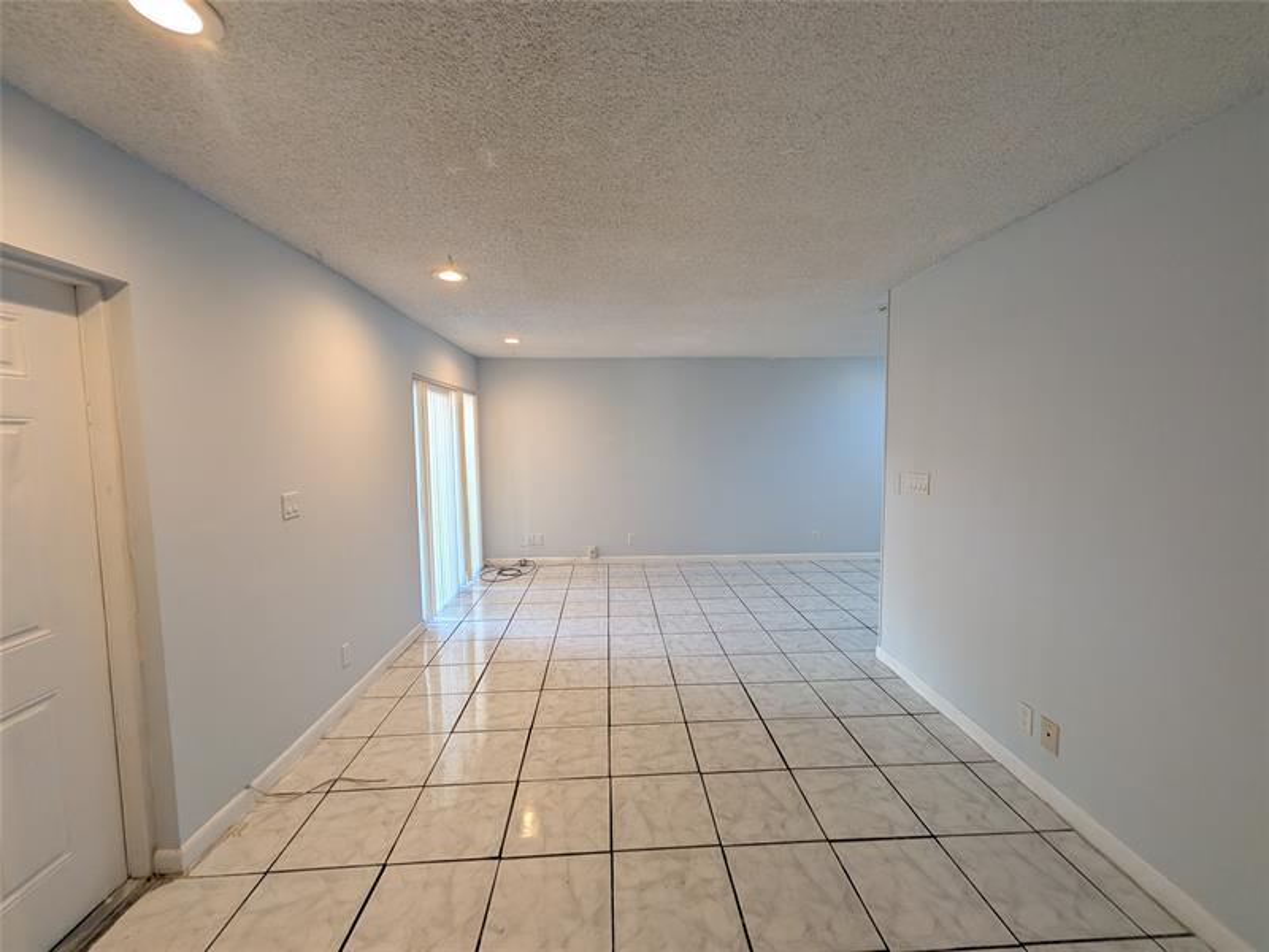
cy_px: 476
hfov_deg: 106.2
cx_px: 634
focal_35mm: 13
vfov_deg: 89.9
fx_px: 477
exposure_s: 1/40
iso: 41
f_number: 2.2
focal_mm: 1.54
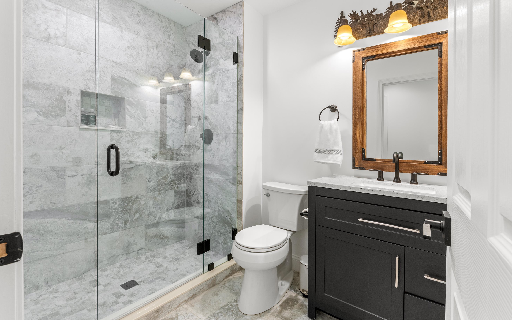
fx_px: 223
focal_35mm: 16
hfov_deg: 97.8
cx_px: 264
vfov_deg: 71.2
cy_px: 148
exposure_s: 1/2
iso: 320
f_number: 11
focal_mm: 15
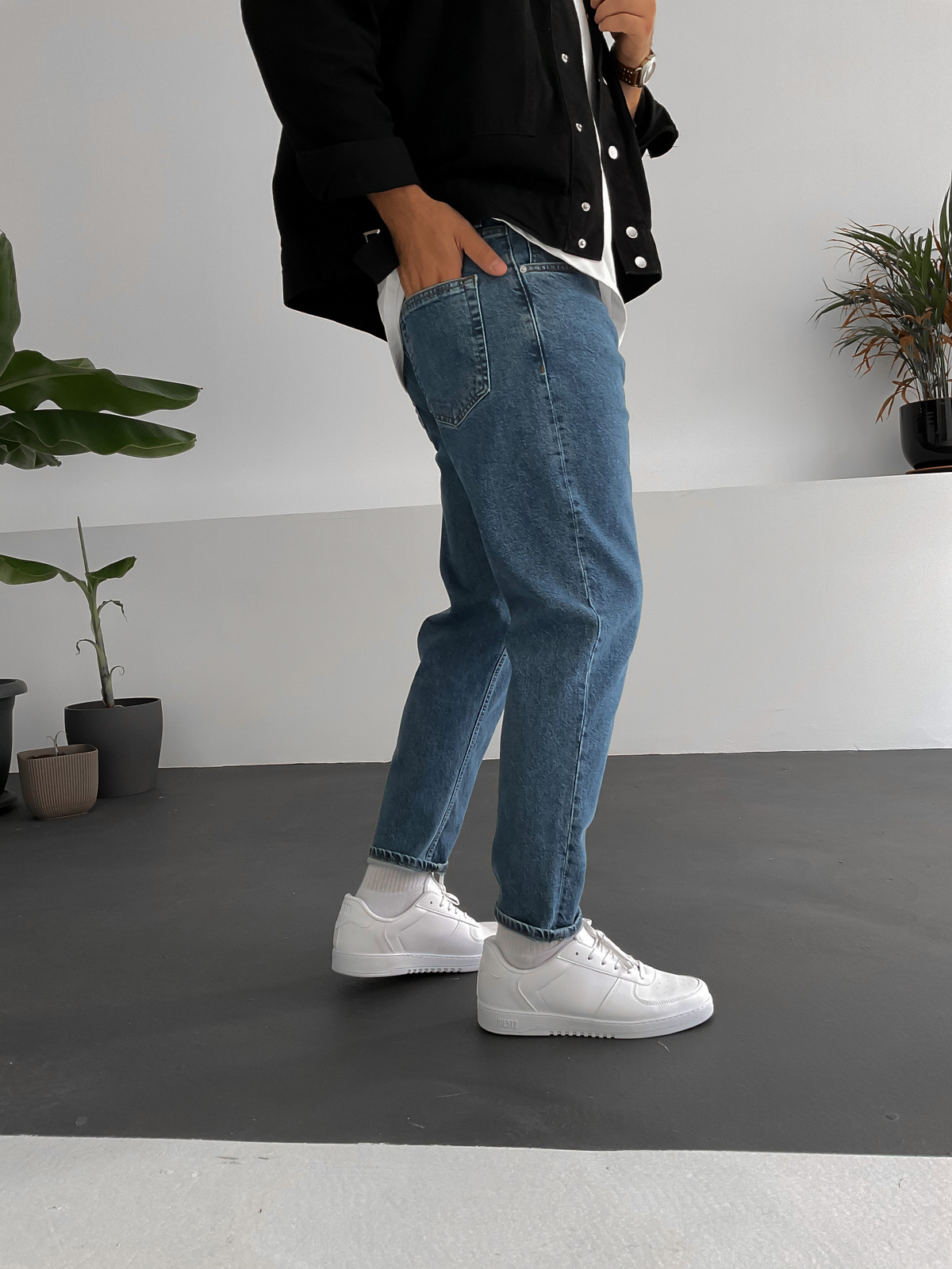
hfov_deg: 48.2
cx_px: 476
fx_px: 1063
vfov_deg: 61.7
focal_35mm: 29
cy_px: 634
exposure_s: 1/120
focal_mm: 3
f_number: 1.8
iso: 64
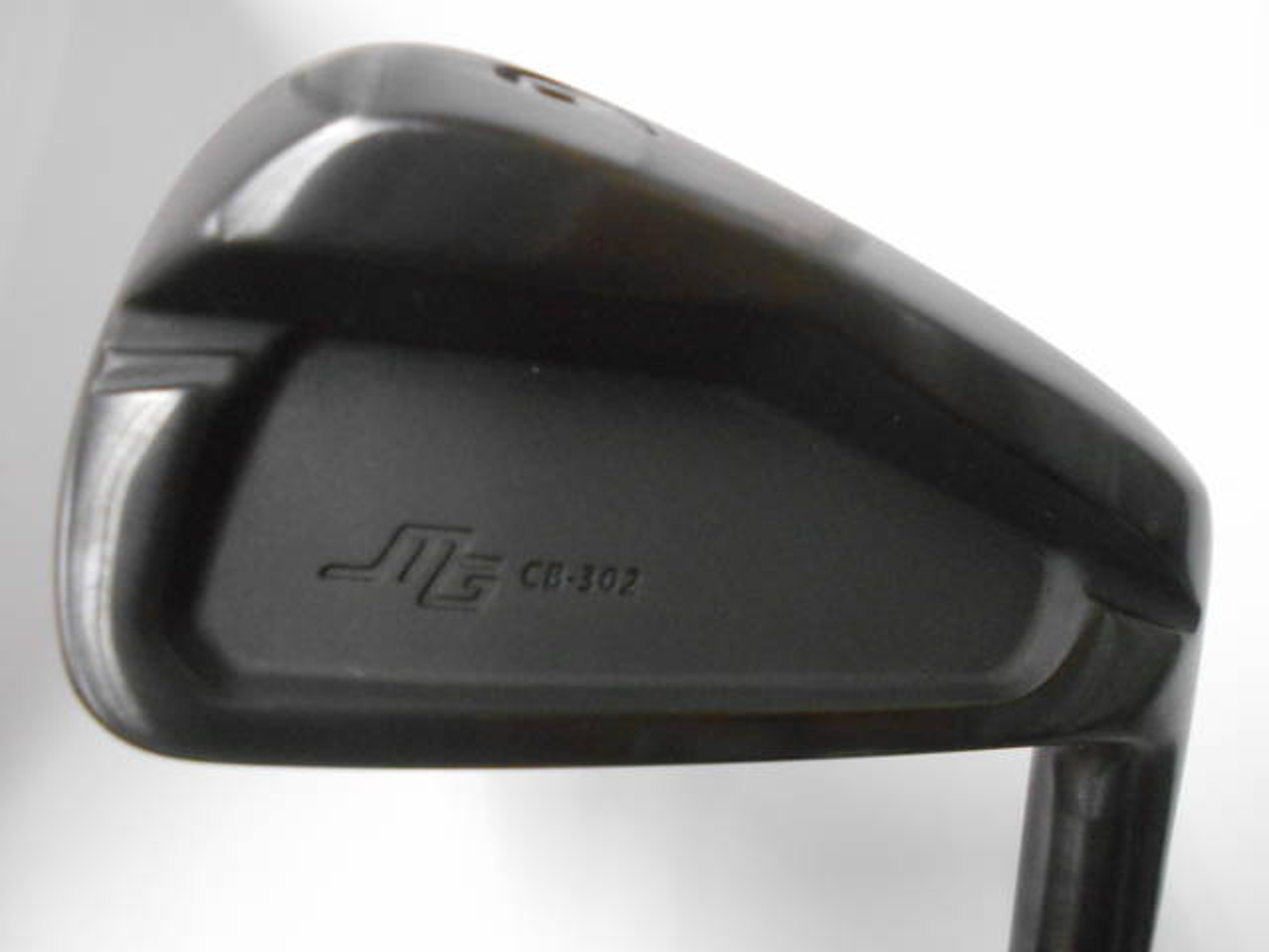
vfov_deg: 53.1
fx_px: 953
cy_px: 476
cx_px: 634
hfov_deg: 67.3
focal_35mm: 26
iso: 800
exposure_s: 1/60
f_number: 3.2
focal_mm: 4.6
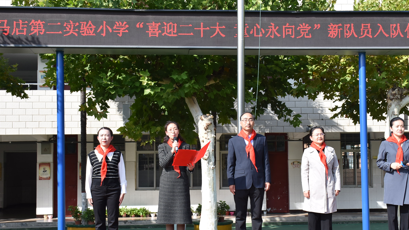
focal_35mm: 53
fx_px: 571
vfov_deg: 22.7
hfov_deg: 39.4
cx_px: 214
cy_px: 139
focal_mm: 27
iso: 360
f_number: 8
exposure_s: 1/500
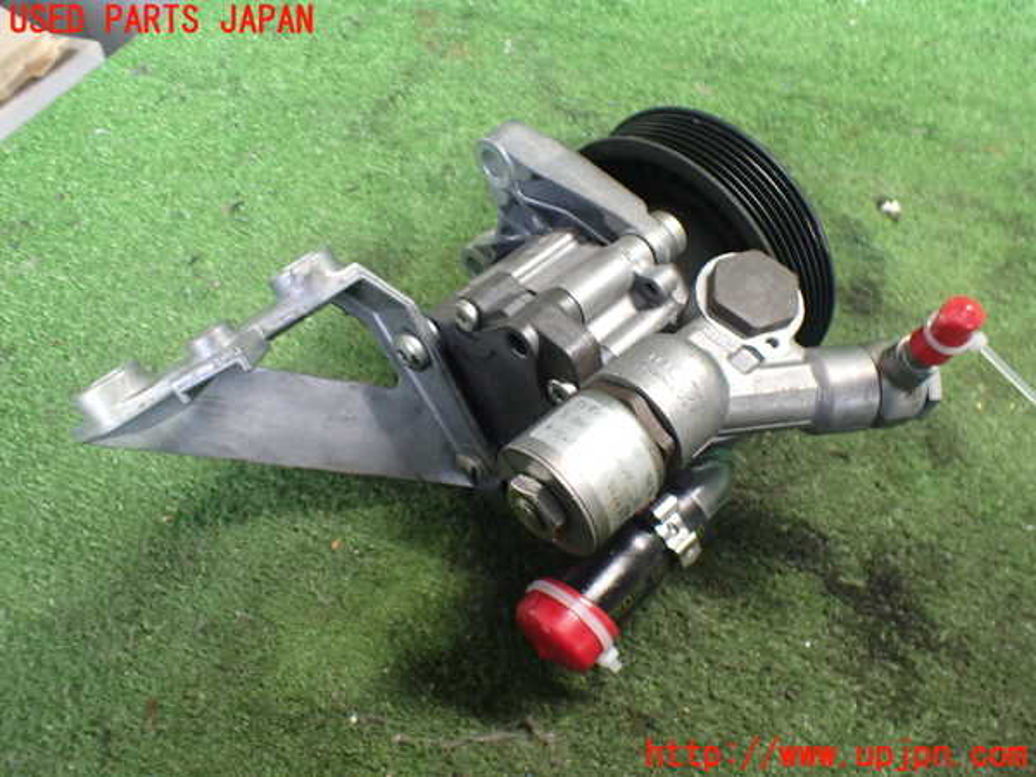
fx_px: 898
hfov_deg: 60.0
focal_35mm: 30
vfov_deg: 46.8
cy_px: 388
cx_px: 518
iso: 800
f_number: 2.3
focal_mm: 5.4
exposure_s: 1/40
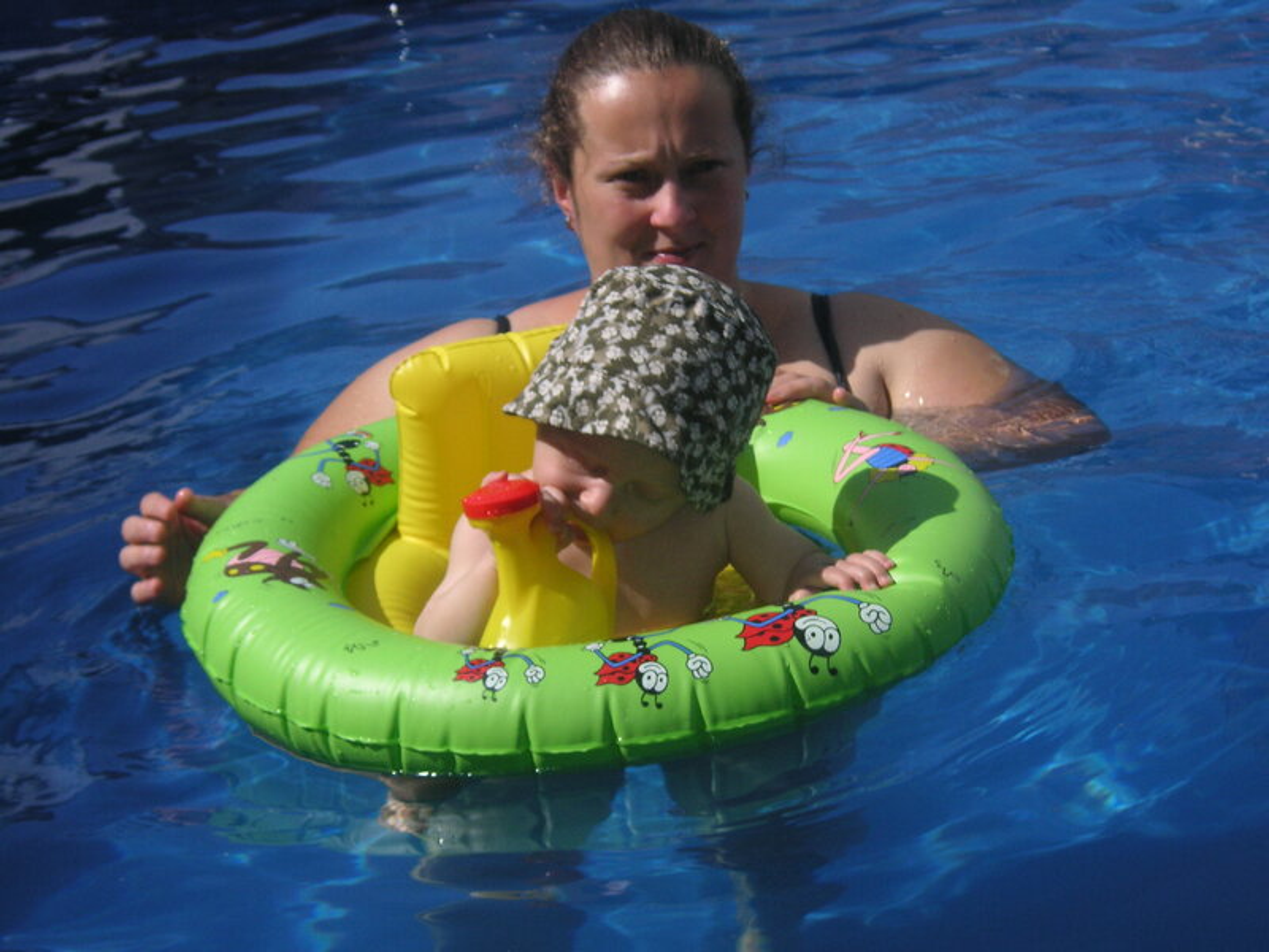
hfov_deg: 26.0
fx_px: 2749
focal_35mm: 75
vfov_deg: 19.6
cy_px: 476
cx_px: 634
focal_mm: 12.4
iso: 50
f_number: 11
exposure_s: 1/180
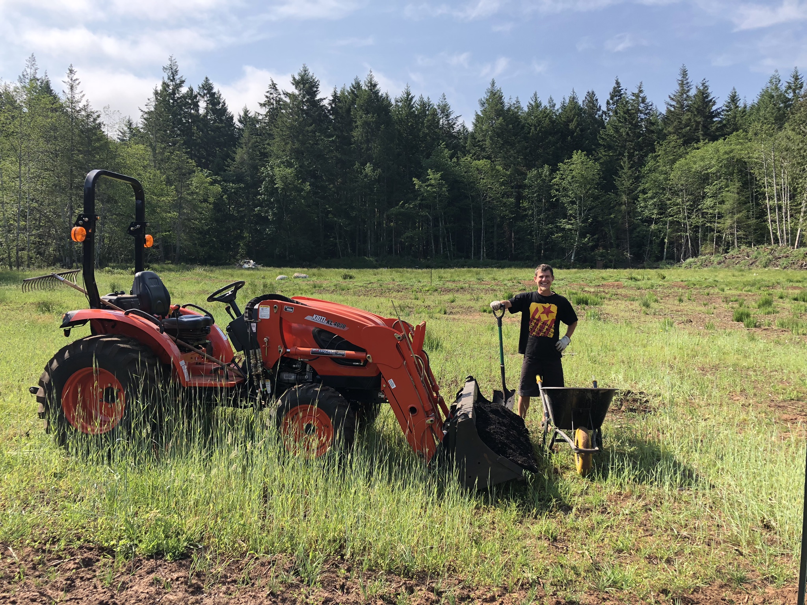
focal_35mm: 28
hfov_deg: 63.4
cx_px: 404
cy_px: 302
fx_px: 653
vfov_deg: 49.7
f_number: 1.8
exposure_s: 1/774
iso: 20
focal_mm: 3.99
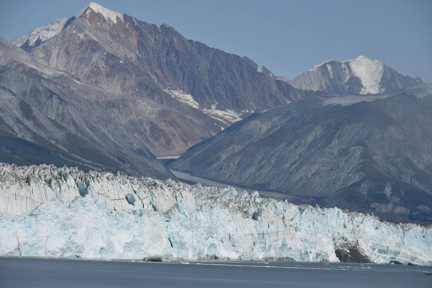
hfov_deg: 11.4
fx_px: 2160
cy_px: 144
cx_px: 216
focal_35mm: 180
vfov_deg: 7.6
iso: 100
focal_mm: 180
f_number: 11
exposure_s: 1/500
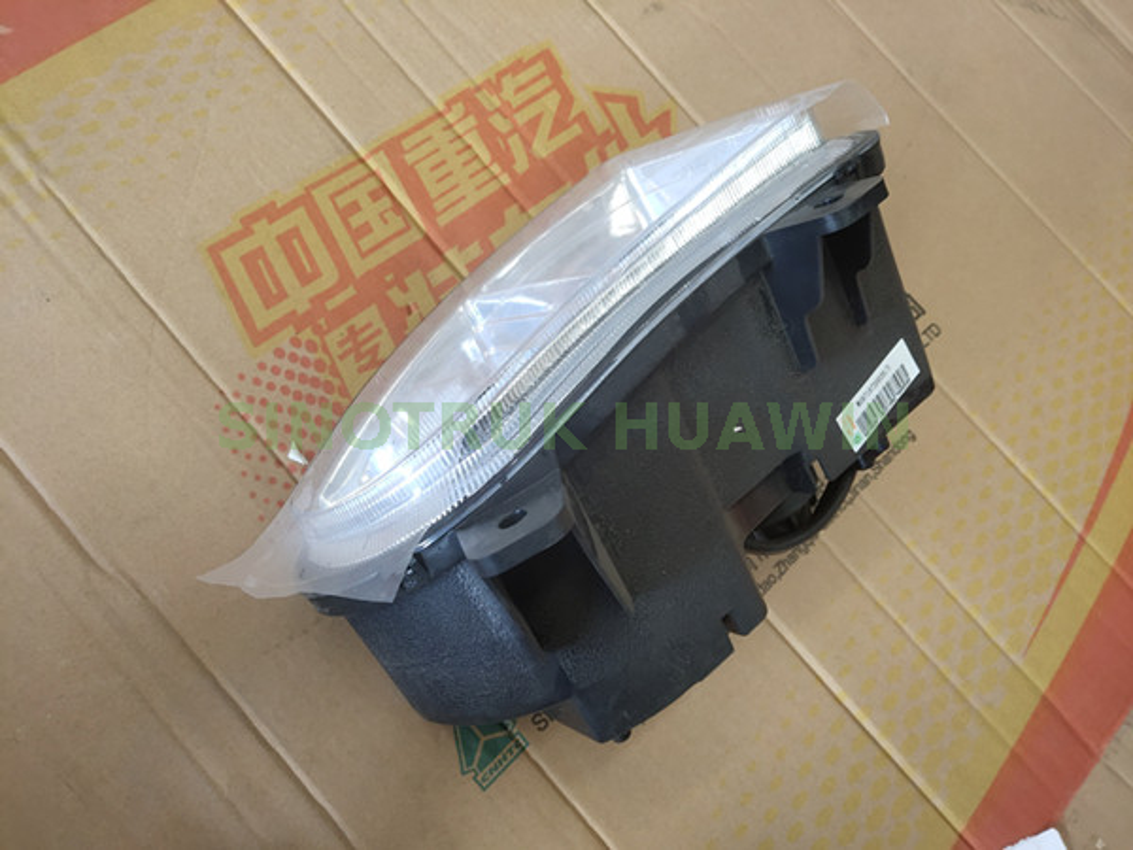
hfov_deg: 67.3
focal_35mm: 26
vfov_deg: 53.1
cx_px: 566
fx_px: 851
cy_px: 425
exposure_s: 1/100
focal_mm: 4.27
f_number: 1.79
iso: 241
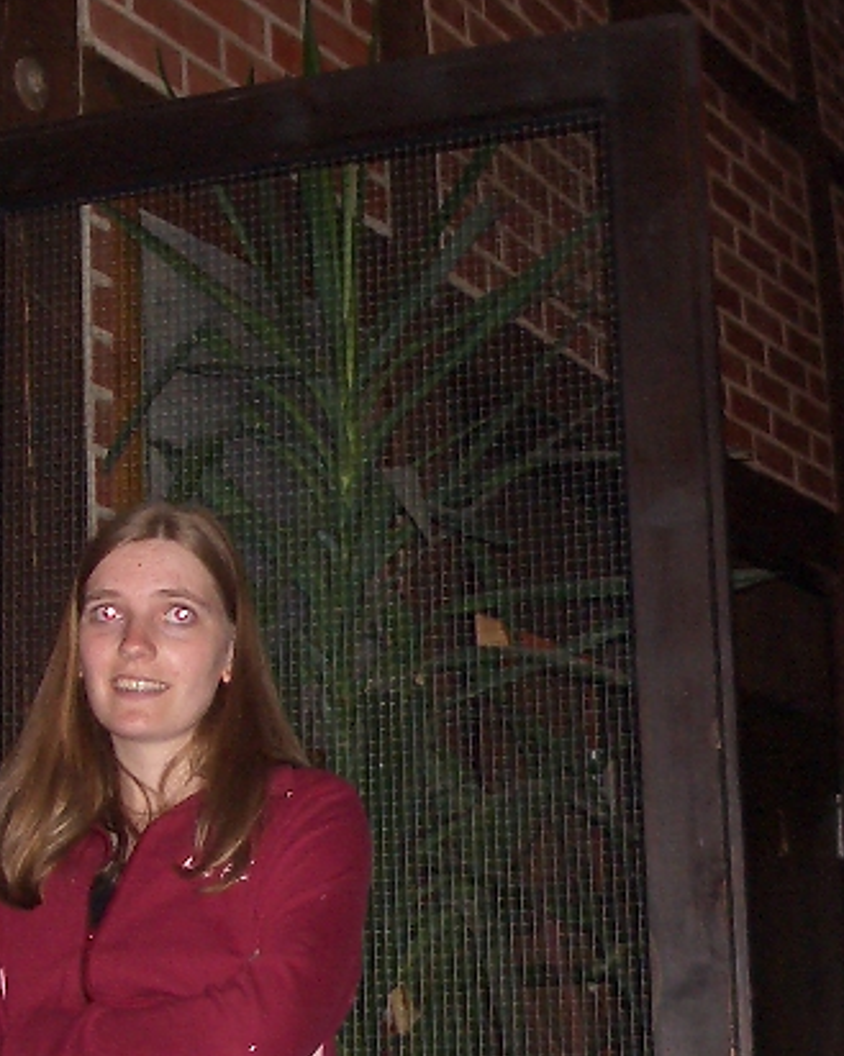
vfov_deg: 22.5
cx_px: 459
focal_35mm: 85
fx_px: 2657
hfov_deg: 18.0
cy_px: 590
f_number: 2.6
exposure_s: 1/40
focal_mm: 5.8
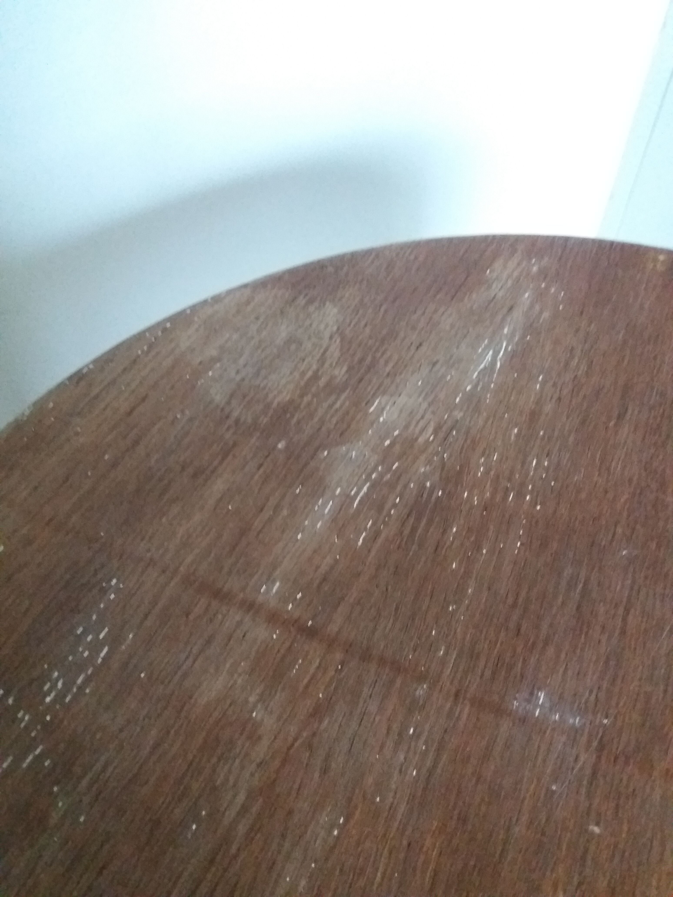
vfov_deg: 63.4
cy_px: 448
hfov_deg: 49.7
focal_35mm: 28
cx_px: 336
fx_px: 726
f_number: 1.9
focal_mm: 3.7
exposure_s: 1/17
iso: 1000
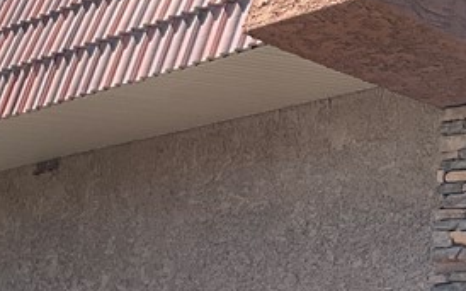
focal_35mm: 115
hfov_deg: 16.1
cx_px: 769
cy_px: -22
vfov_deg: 11.2
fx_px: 1460
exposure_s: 1/929
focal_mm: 3
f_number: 1.8
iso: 25
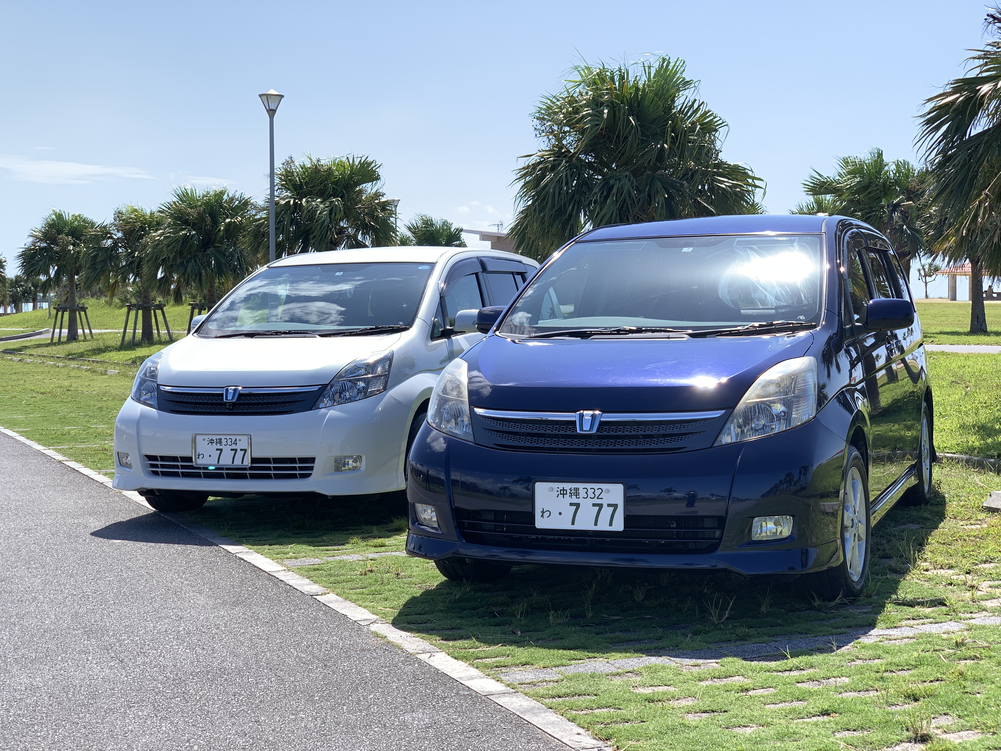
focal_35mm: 52
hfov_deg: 36.8
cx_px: 500
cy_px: 376
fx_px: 1504
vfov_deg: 28.0
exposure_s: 1/410
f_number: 2.4
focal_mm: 6
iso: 16
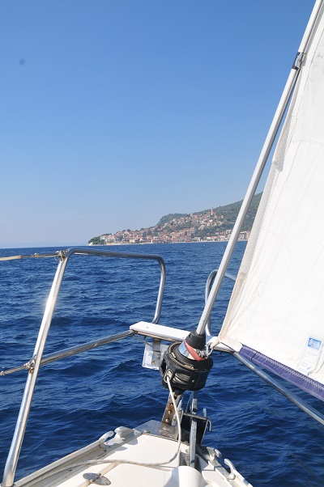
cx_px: 162
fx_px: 528
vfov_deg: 49.6
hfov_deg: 34.1
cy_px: 244
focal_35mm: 39
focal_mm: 26
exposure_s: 1/640
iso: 250
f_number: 11
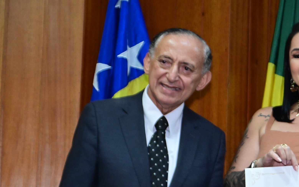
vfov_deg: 10.6
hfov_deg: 16.7
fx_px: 1002
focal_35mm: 123
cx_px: 272
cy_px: 166
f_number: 5.6
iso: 5000
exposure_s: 1/250
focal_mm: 62
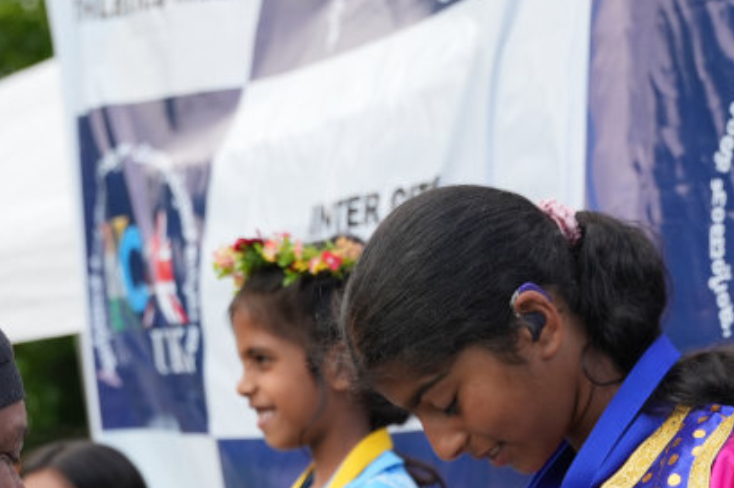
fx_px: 2139
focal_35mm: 105
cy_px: 586
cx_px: 325
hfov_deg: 19.5
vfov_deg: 12.7
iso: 250
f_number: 2.8
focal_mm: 42
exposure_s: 1/800
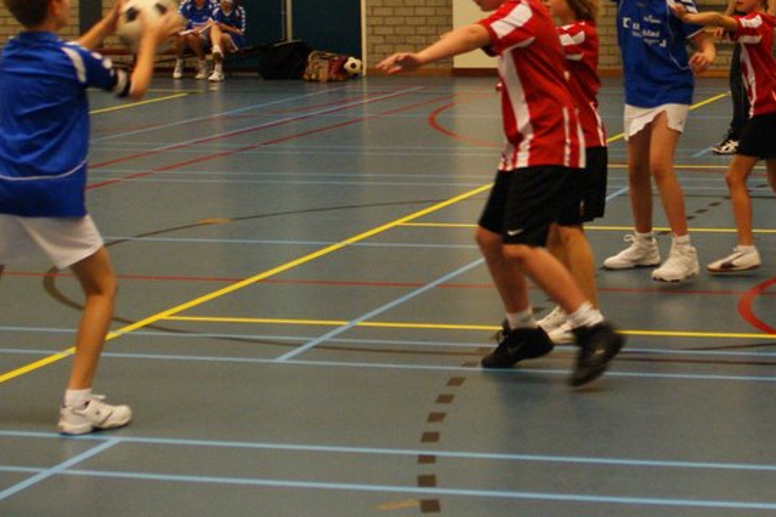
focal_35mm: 93
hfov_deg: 21.8
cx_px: 563
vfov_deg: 14.7
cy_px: 173
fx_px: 2004
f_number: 2.8
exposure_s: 1/100
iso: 800
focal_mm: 28
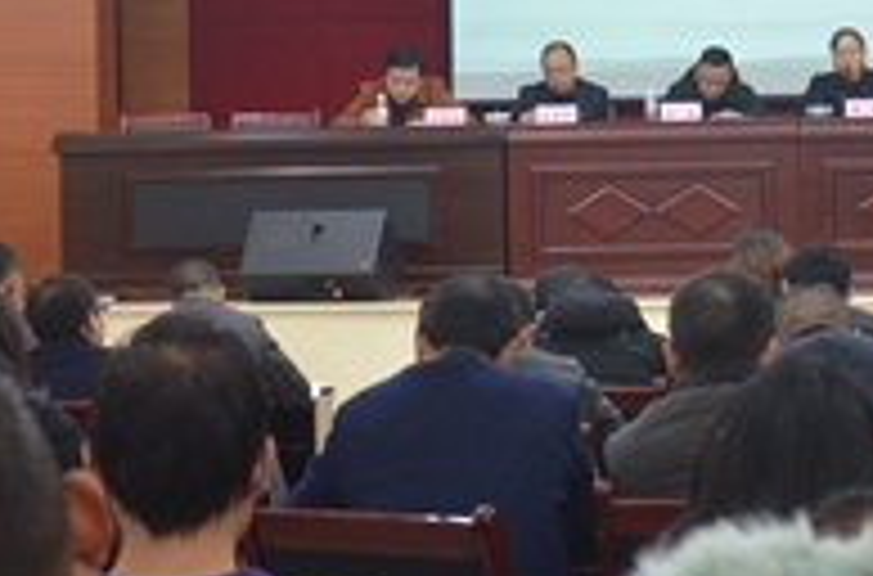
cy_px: 196
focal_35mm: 116
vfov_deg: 11.7
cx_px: 684
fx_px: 2804
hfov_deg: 17.6
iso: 1600
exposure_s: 1/15
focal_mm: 30
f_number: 4.2
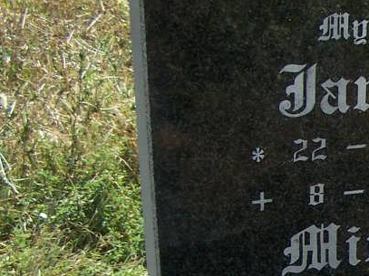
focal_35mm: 112
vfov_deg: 13.1
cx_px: 502
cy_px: 235
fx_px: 1194
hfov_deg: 16.5
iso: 80
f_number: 2.8
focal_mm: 6.3
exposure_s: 1/750
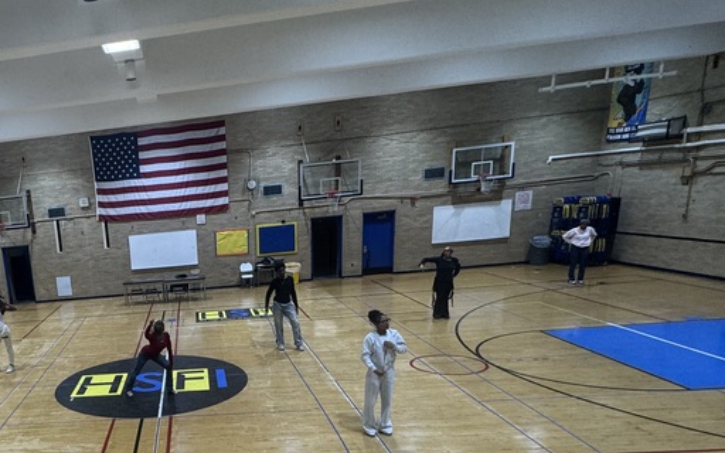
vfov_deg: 41.3
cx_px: 119
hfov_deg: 58.3
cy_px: 361
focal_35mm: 29
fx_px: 573
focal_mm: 2.22
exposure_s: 1/120
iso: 125
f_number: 2.2
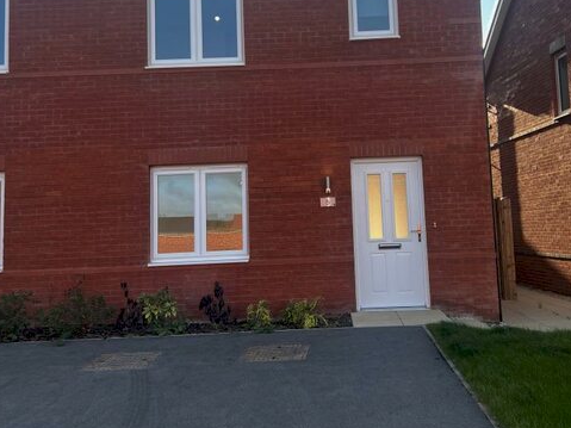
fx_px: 627
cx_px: 328
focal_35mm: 38
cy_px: 164
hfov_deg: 48.8
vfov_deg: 37.5
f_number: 1.5
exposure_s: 1/723
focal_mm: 5.7
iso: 50
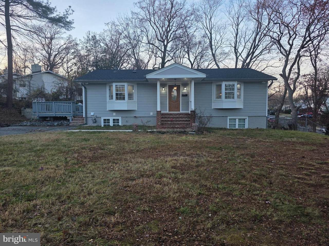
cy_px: 123
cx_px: 164
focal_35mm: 23
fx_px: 219
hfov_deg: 73.9
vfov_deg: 58.9
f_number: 1.7
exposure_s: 1/180
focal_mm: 6.3
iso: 40
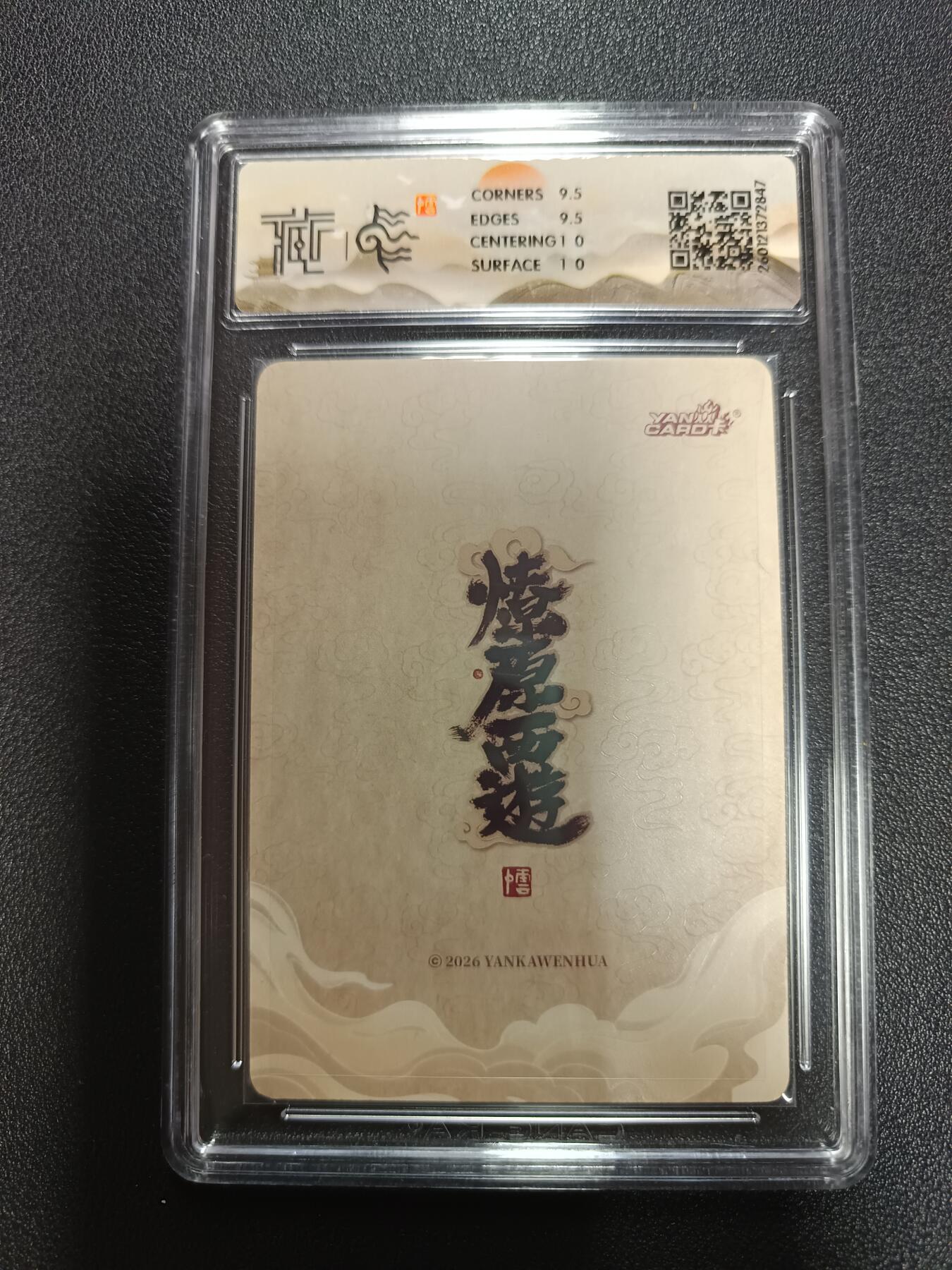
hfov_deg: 56.8
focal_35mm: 24
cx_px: 476
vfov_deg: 71.6
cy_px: 635
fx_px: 880
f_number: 1.7
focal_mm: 5.31
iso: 966
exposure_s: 1/50
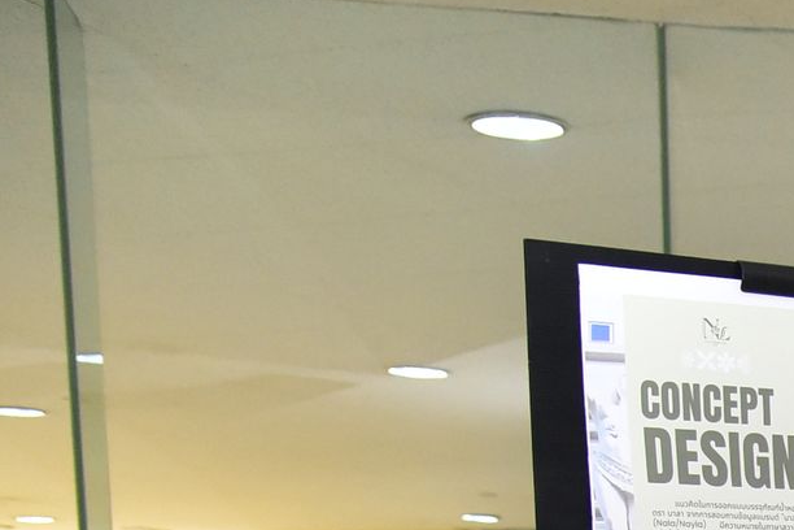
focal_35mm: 98
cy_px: 973
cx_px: 1466
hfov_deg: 16.9
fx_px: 2161
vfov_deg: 12.6
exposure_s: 1/100
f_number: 5
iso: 3200
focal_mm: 24
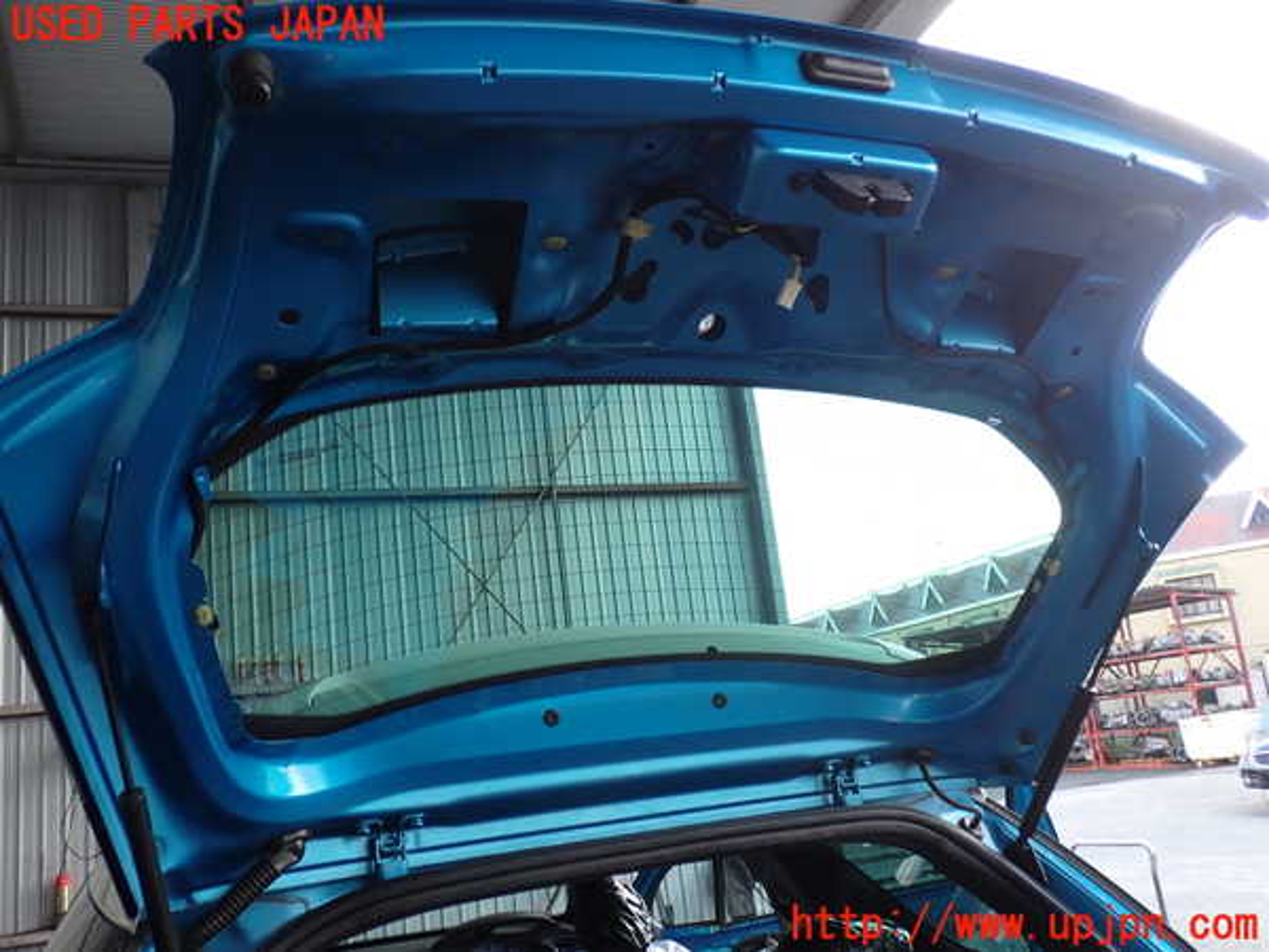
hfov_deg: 60.0
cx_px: 634
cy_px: 476
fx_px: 1100
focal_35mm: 30
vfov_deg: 46.8
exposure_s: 1/100
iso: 100
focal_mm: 5.4
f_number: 3.2
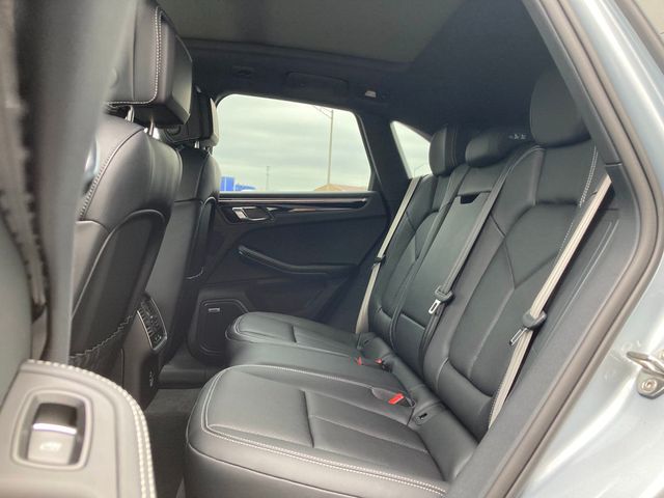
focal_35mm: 28
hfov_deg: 63.4
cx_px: 332
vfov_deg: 49.7
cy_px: 249
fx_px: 537
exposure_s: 1/121
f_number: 1.8
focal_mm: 3.99
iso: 50
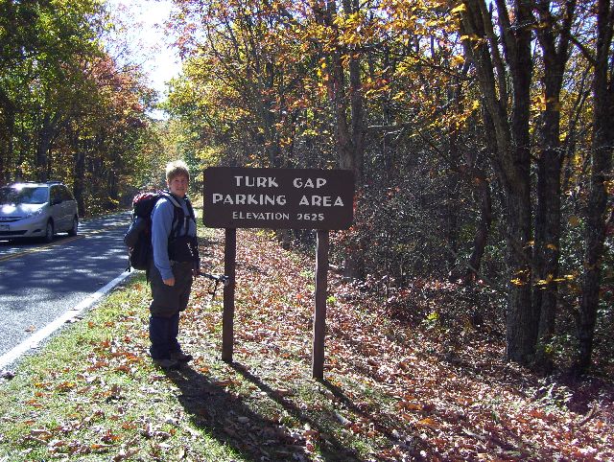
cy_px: 231
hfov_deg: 51.3
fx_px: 640
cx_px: 307
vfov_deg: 39.8
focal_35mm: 36
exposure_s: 1/400
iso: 80
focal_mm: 6
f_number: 2.7
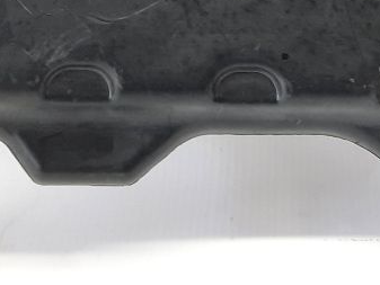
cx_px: 260
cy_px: -87
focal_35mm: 89
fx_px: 977
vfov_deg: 15.8
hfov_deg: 21.9
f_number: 2
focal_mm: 4.6
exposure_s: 1/50
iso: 200
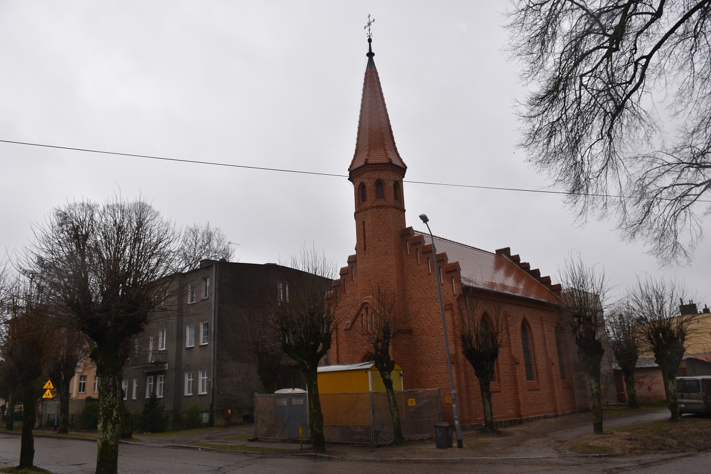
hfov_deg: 67.4
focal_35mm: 27
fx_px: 533
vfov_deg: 47.9
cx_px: 356
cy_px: 237
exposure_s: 1/160
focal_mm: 18
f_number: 6.3
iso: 100
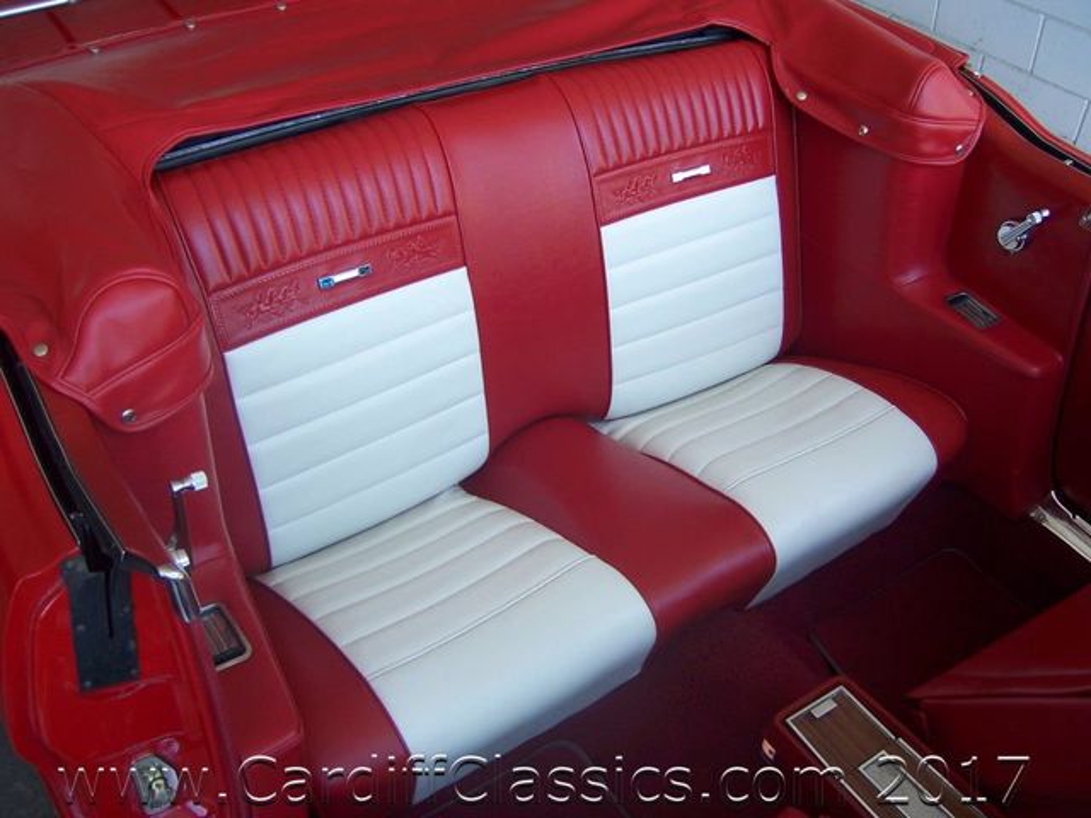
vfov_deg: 39.7
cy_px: 409
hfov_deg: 51.4
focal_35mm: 36
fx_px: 1135
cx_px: 546
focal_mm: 6.2
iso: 80
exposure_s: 1/40
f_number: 2.8
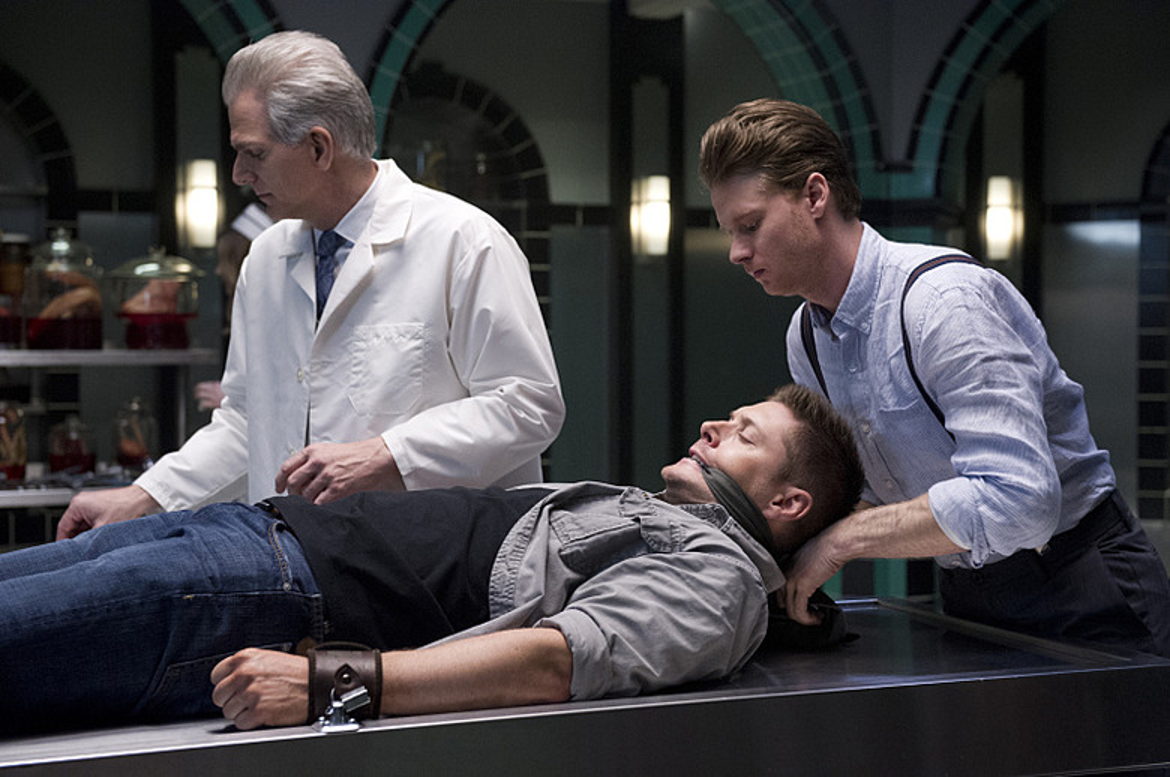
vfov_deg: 23.3
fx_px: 1883
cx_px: 585
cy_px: 388
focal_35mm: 58
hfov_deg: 34.5
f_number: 4
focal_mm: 58
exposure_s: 1/200
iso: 4000
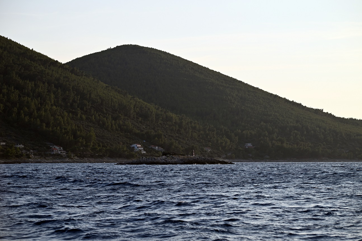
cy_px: 120
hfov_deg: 19.8
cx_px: 181
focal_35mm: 103
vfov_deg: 13.3
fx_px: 1036
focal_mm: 102
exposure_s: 1/500
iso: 140
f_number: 5.6
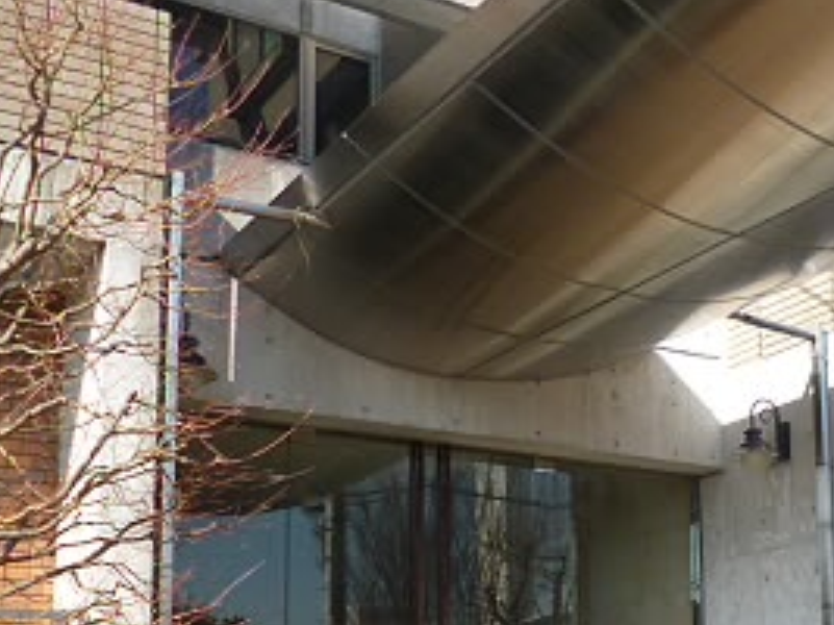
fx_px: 1300
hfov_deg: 34.1
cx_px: 703
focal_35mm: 54
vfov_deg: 26.0
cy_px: 584
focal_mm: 4.3
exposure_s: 1/1000
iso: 100
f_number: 2.5
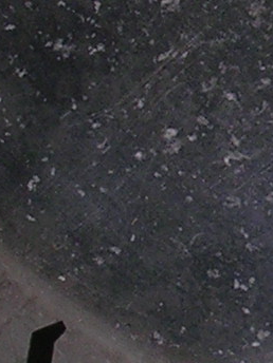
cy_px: 169
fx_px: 2376
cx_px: 597
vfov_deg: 8.8
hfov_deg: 6.3
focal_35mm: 226
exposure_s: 1/60.1
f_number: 5.6
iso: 50
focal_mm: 5.8
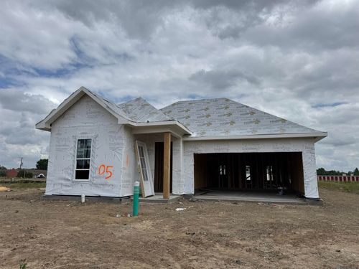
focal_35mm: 24
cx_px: 180
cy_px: 134
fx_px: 249
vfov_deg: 56.8
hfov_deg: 71.6
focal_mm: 6.76
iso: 80
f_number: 1.78
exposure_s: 1/10309
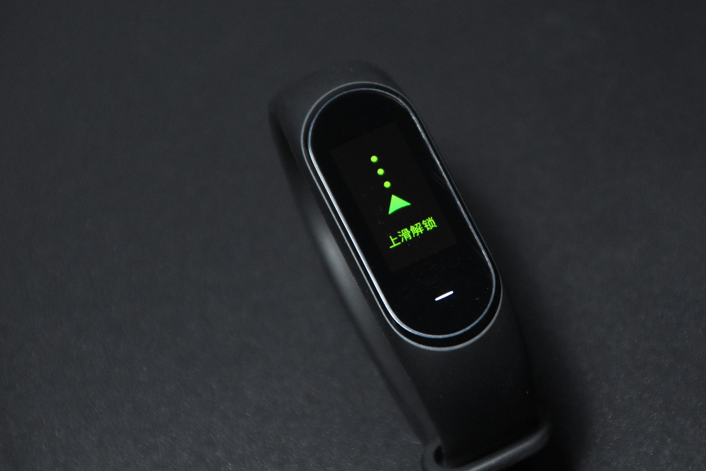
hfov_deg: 5.6
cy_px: 238
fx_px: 7237
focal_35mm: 369
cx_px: 423
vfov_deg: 3.7
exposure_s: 1/100
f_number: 7.1
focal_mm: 200
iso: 4000
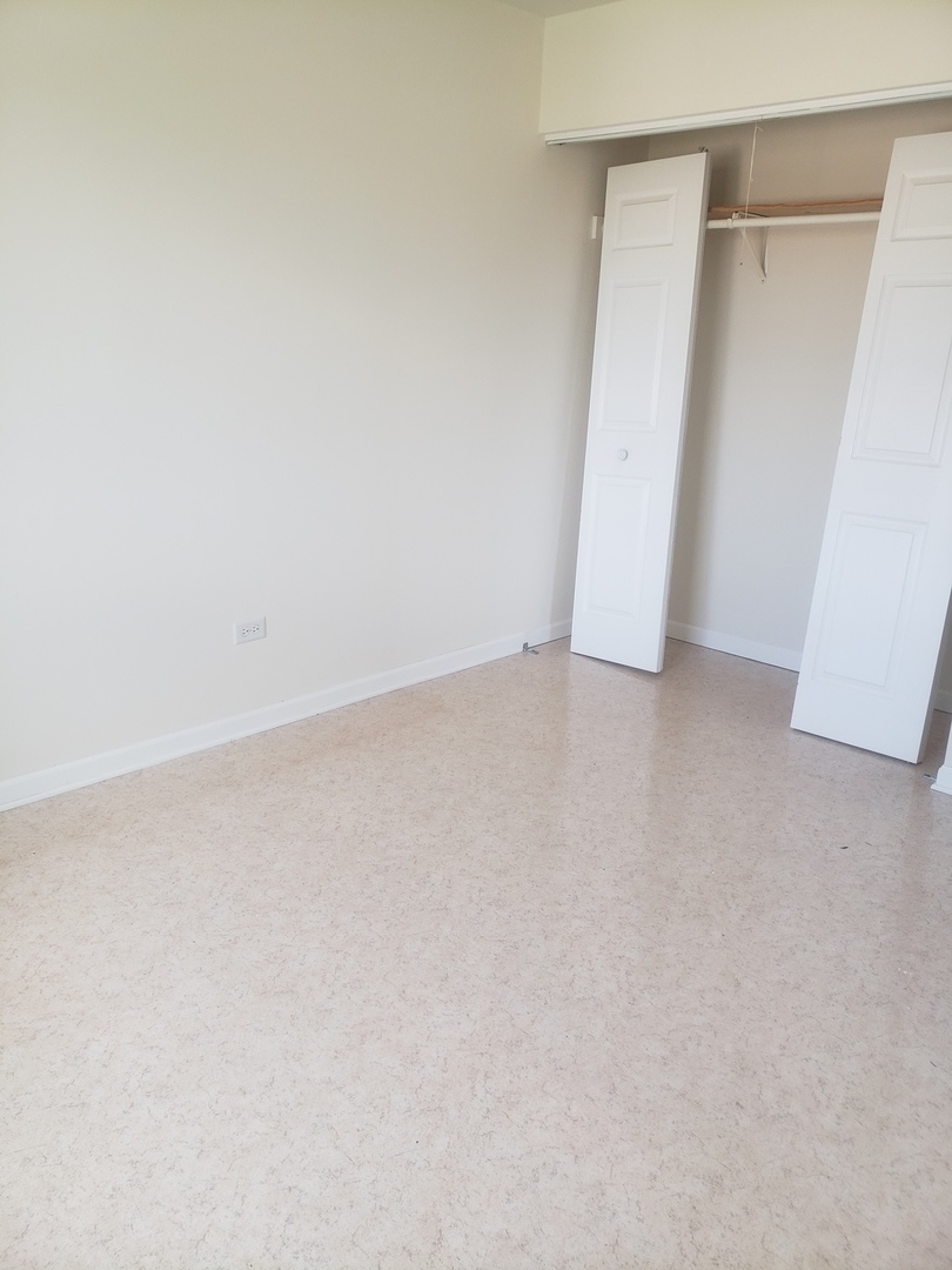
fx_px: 953
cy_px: 635
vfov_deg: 67.3
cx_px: 476
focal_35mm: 26
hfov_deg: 53.1
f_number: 2.4
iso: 100
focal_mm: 4.3
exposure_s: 1/60
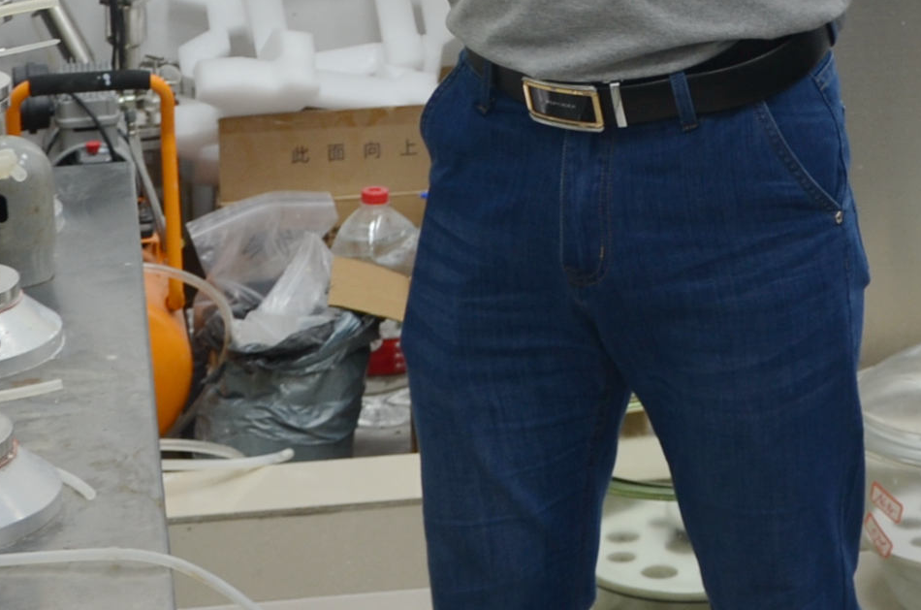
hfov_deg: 19.5
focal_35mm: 105
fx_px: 2680
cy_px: -197
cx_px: 575
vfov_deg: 12.5
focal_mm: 18
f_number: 3.5
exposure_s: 1/25
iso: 125
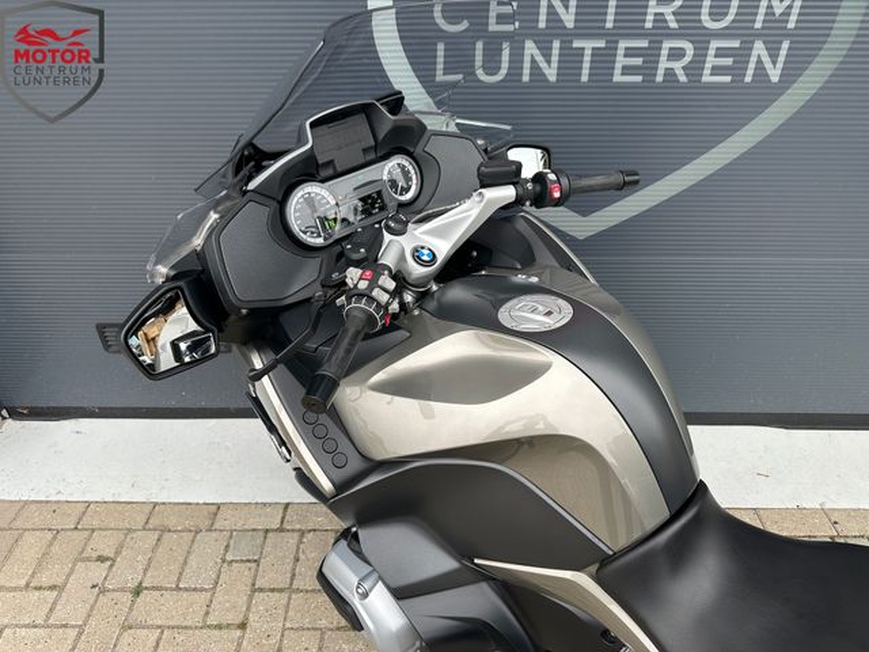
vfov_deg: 56.8
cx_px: 434
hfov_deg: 71.6
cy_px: 326
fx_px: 602
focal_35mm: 24
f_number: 1.78
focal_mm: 6.86
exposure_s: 1/319
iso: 80
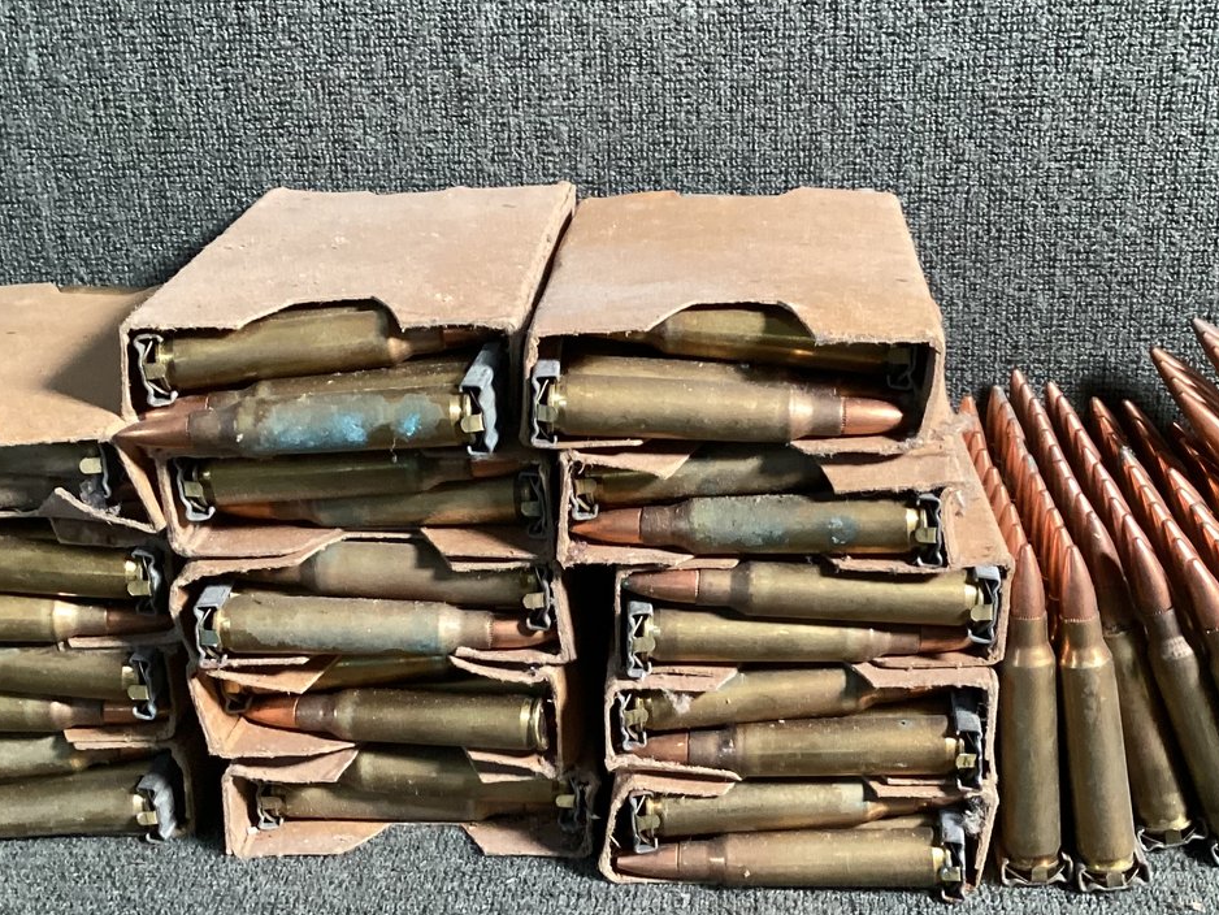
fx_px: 1761
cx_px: 660
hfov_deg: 38.2
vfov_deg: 29.1
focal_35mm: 50
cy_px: 500
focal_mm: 3.3
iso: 320
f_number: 2.4
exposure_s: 1/40
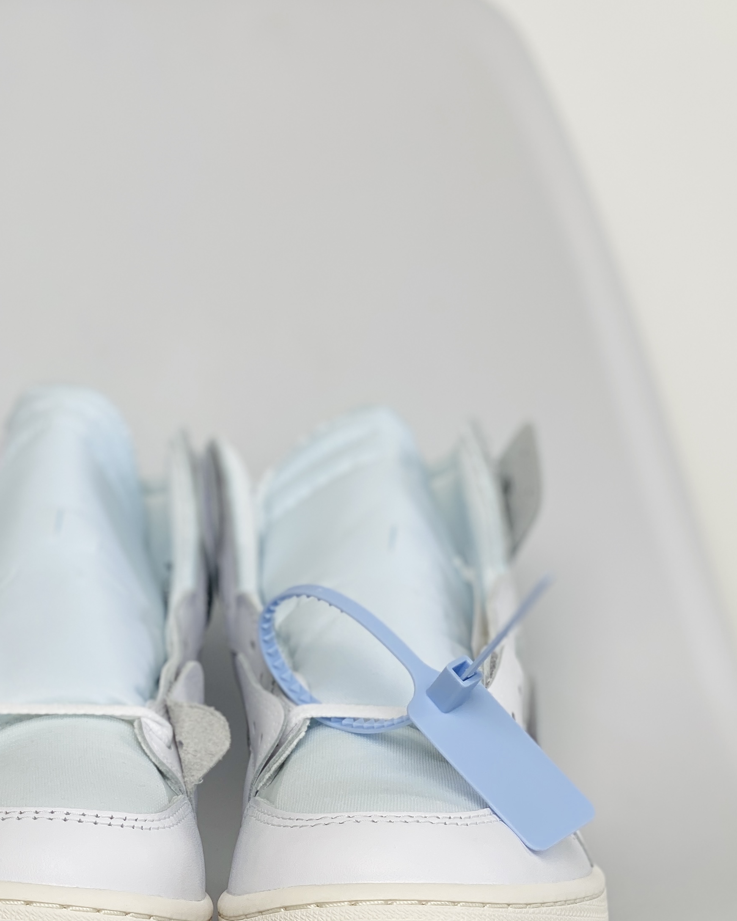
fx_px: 2563
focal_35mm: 94
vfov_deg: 20.3
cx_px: 235
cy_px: 588
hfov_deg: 16.3
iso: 20
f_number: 2
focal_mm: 6
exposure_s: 1/147
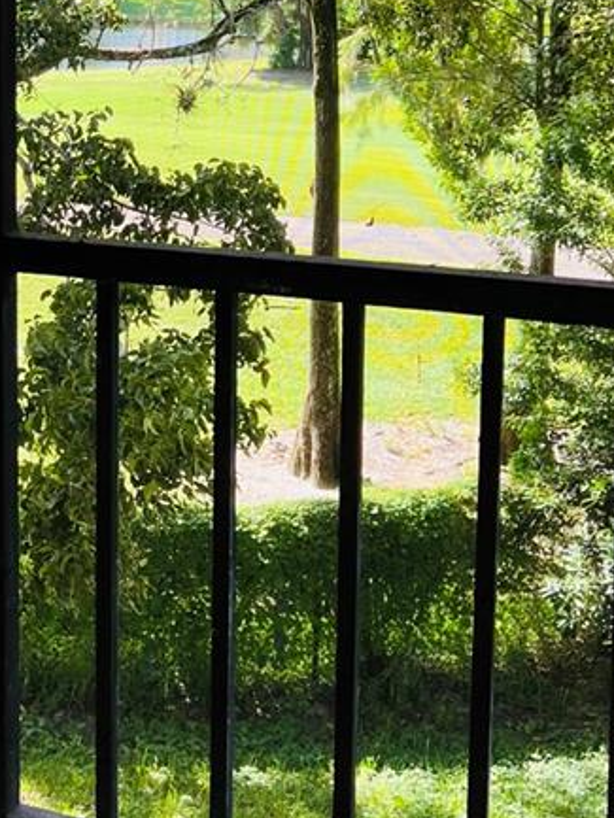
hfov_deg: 19.9
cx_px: 13
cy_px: 142
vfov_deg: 26.4
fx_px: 1702
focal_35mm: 72
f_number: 1.5
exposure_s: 1/205
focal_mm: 5.7
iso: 40
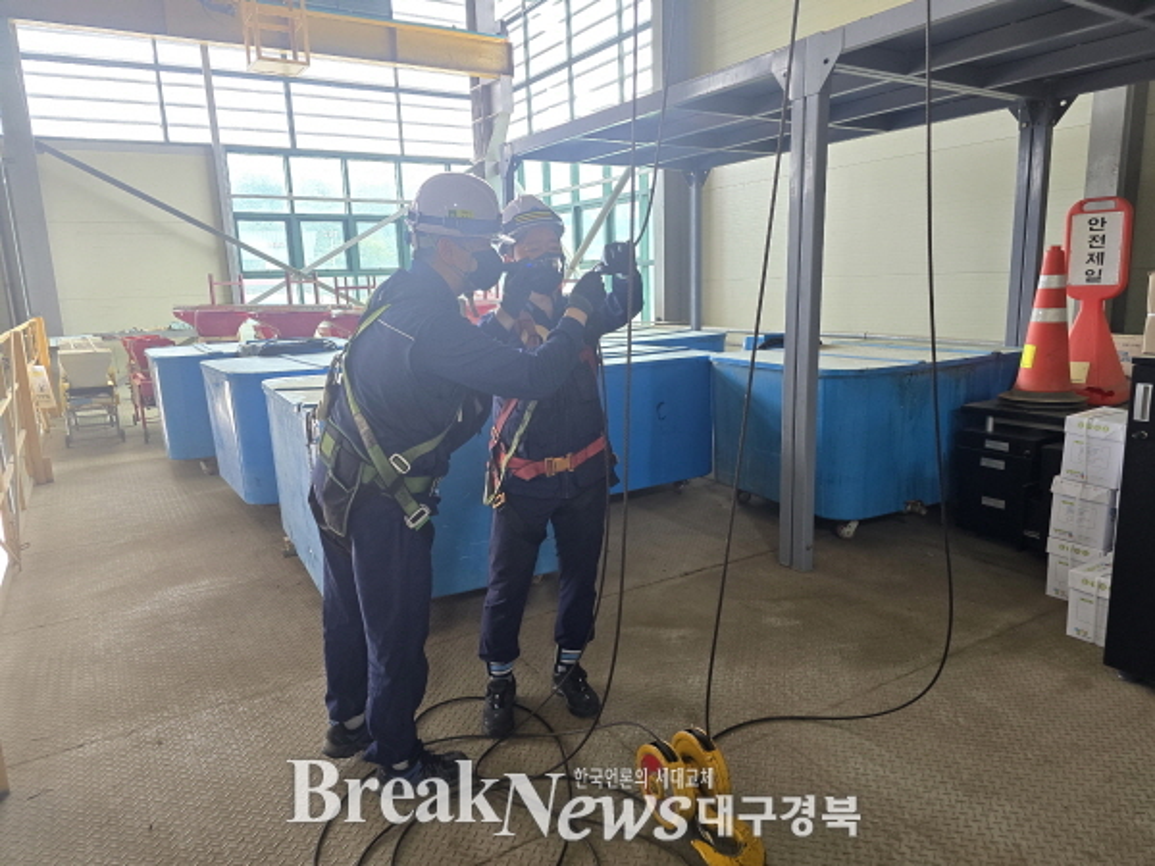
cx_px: 578
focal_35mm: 23
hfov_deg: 73.9
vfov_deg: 58.9
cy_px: 433
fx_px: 767
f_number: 1.7
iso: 200
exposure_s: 1/120
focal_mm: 6.3
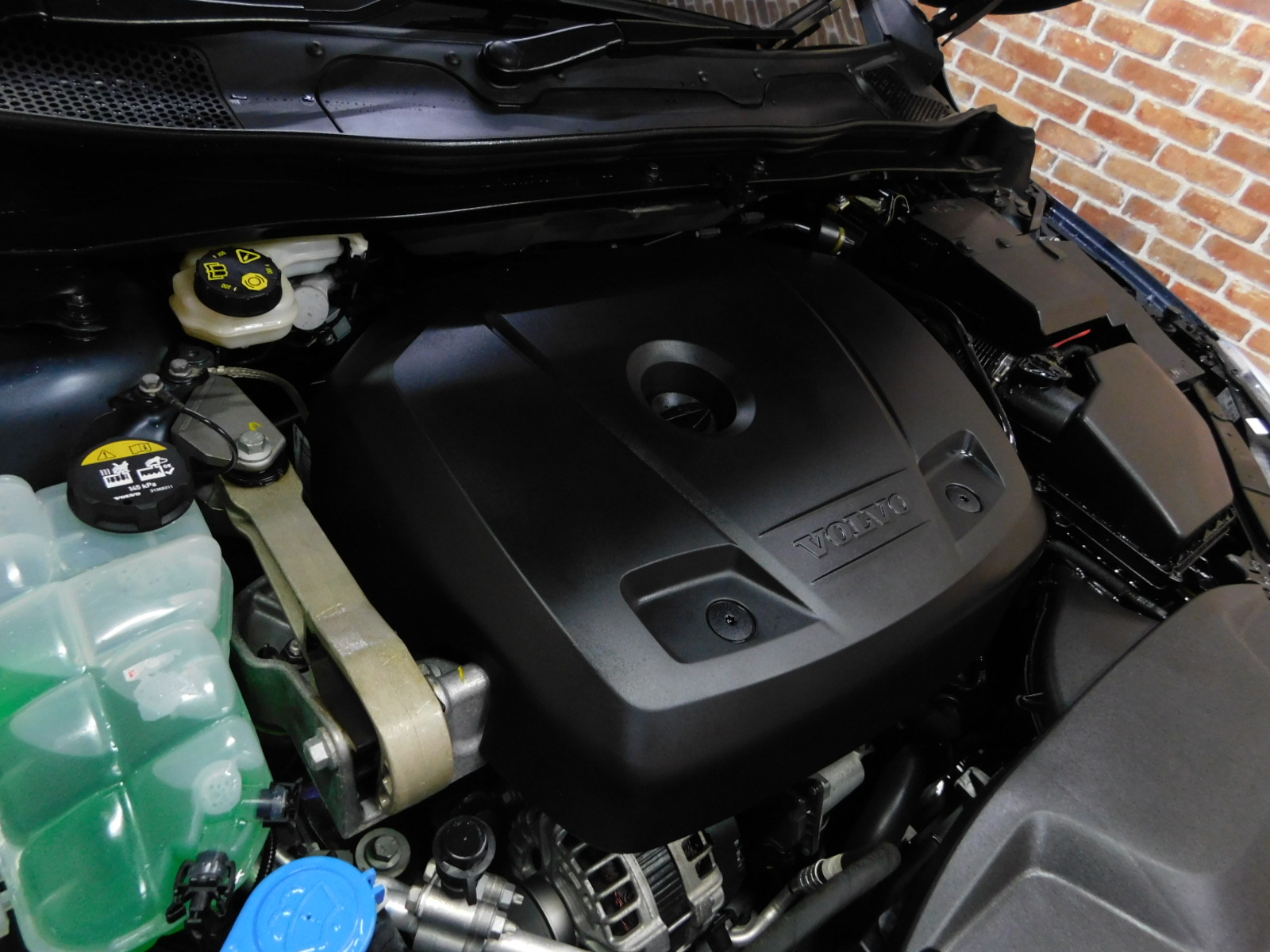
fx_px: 844
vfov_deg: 58.9
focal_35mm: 23
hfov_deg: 73.9
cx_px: 635
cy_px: 476
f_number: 3
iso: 320
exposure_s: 1/30
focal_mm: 4
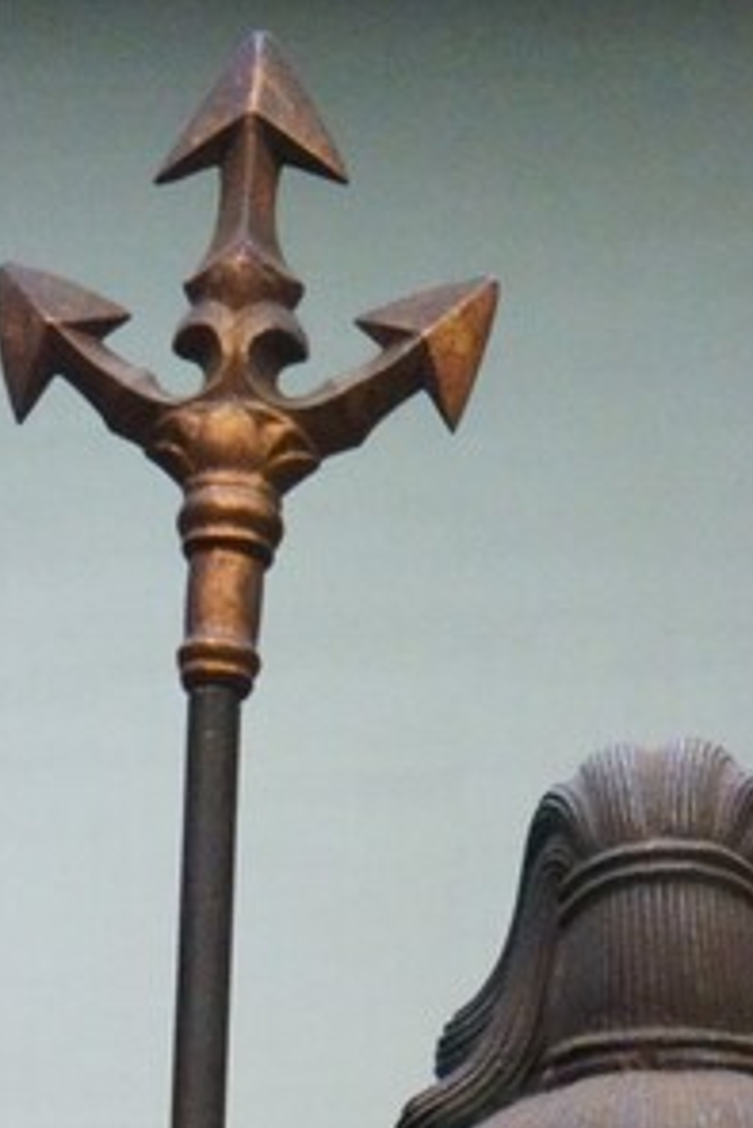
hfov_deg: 5.6
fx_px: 7646
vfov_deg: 7.3
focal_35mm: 244
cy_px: 3667
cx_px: 552
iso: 6400
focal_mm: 36
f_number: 4
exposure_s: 1/125
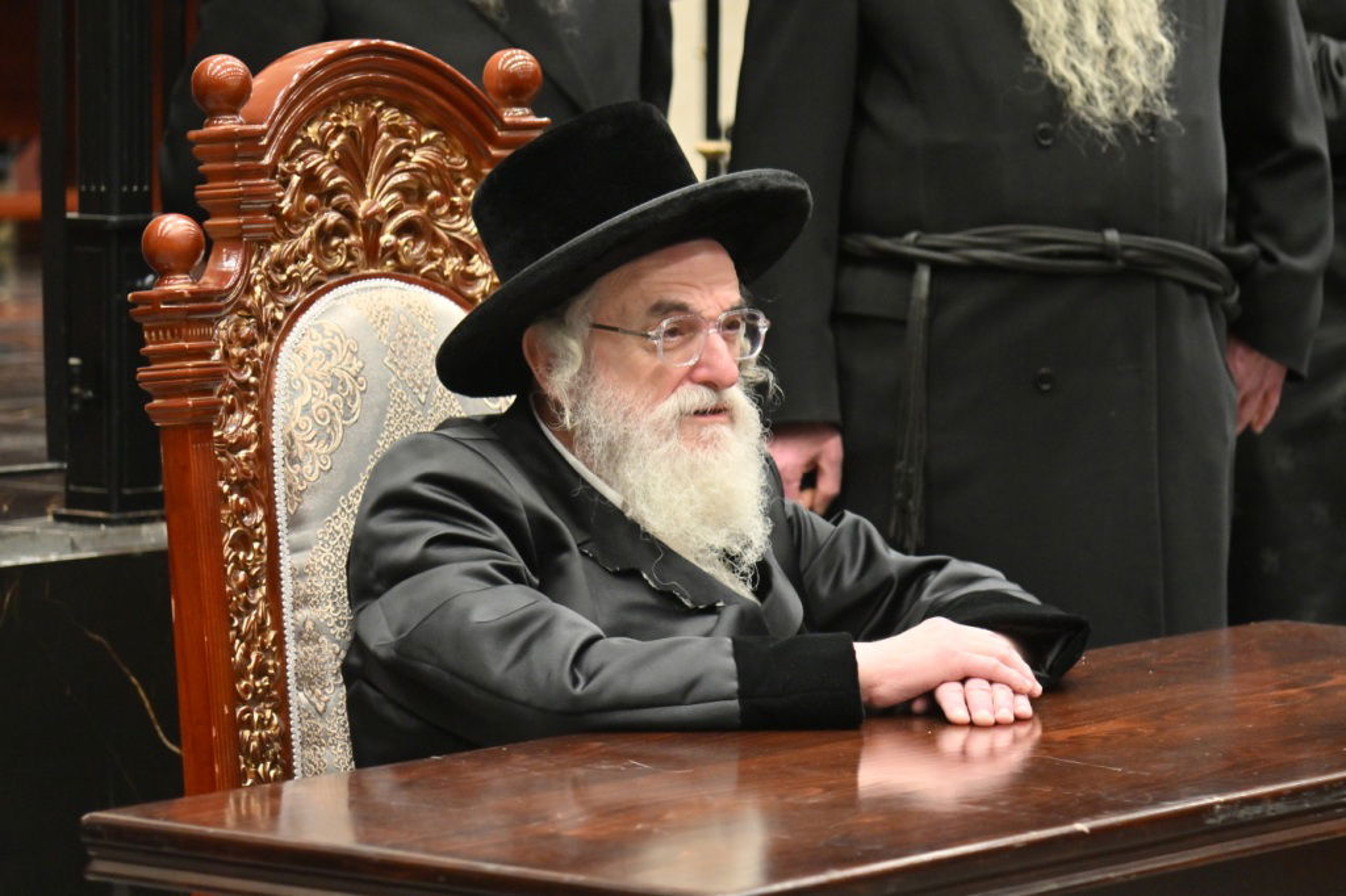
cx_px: 673
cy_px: 448
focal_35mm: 180
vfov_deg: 7.6
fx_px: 6727
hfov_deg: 11.4
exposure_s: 1/320
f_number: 4
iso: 800
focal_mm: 120
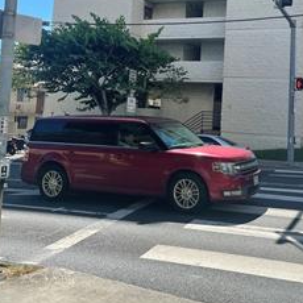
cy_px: 67
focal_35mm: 48
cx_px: 207
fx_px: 475
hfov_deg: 35.0
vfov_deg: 34.4
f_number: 1.6
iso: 32
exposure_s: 1/2257
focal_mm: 4.2
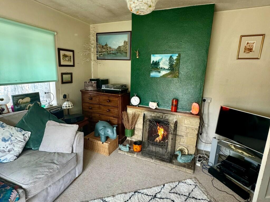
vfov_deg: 85.7
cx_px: 135
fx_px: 109
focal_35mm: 14
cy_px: 101
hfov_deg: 102.1
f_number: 2.2
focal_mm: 2.22
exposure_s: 1/100
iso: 250
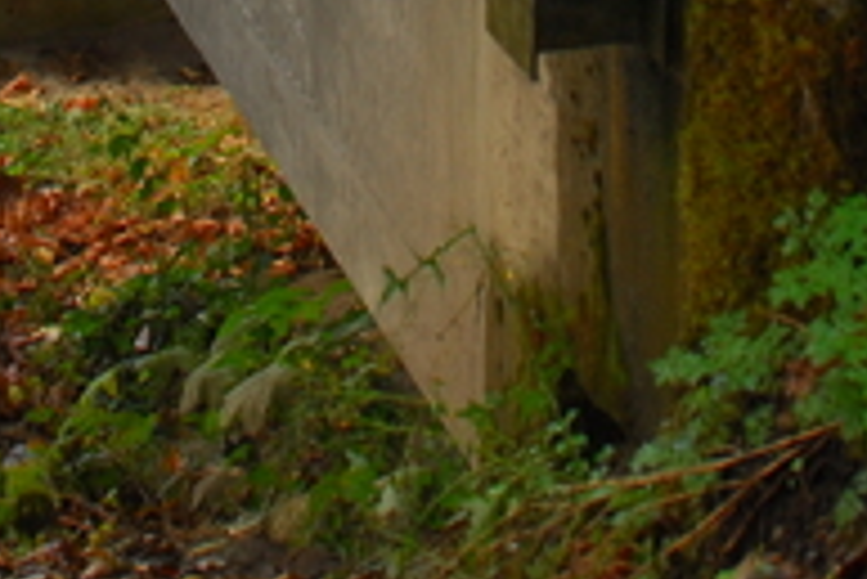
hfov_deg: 14.9
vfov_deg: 9.4
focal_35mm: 137
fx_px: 3302
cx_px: 341
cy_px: -563
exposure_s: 1/250
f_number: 3.8
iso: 200
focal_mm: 22
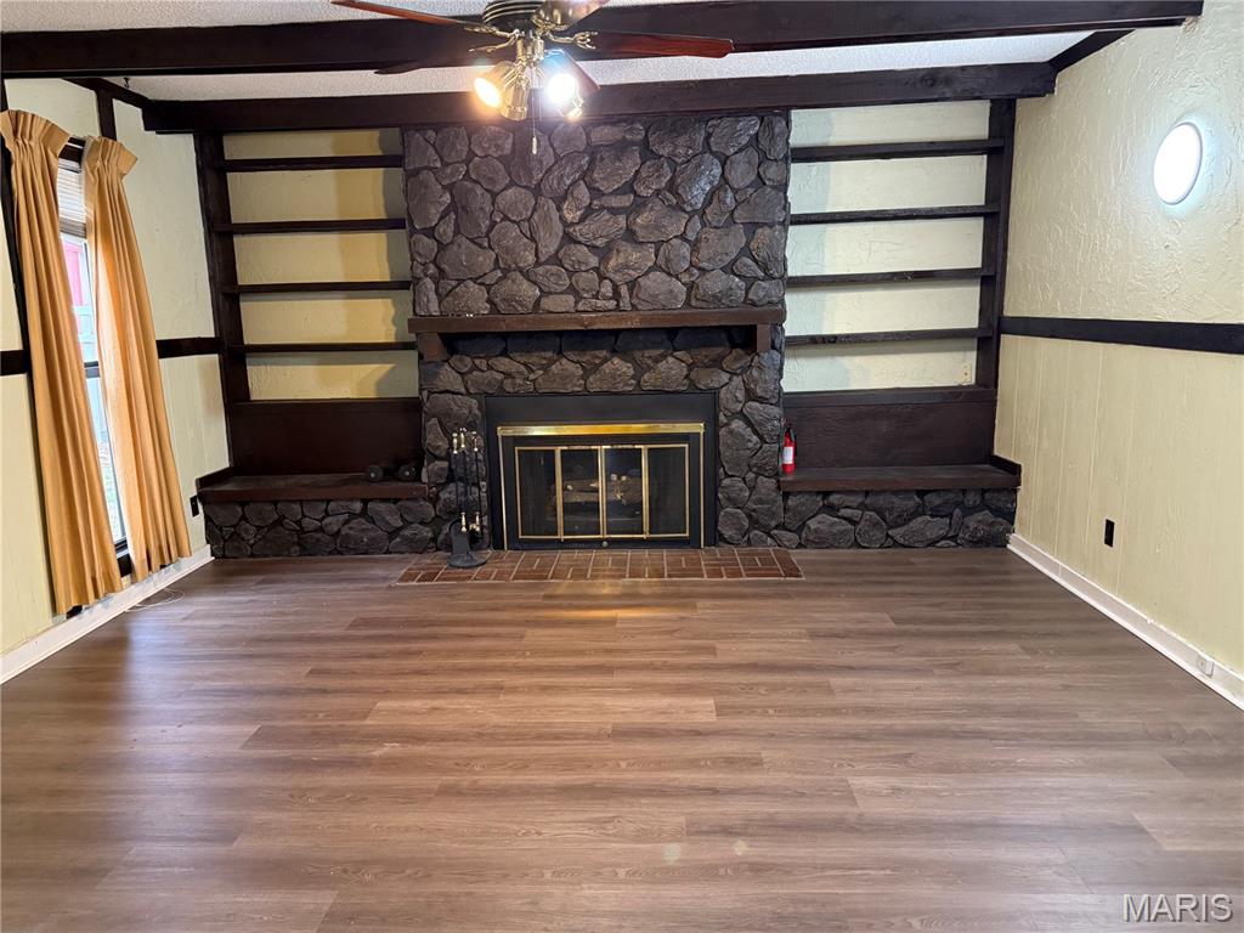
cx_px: 622
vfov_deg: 56.8
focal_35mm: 24
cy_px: 466
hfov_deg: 71.6
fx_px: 862
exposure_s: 1/60
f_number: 1.78
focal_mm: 6.76
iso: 640
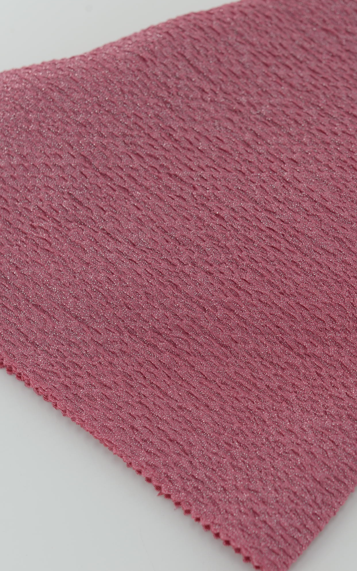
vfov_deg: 26.8
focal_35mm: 77
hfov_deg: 16.8
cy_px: 284
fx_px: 1198
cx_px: 308
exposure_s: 1/160
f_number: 4
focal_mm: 50
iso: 100
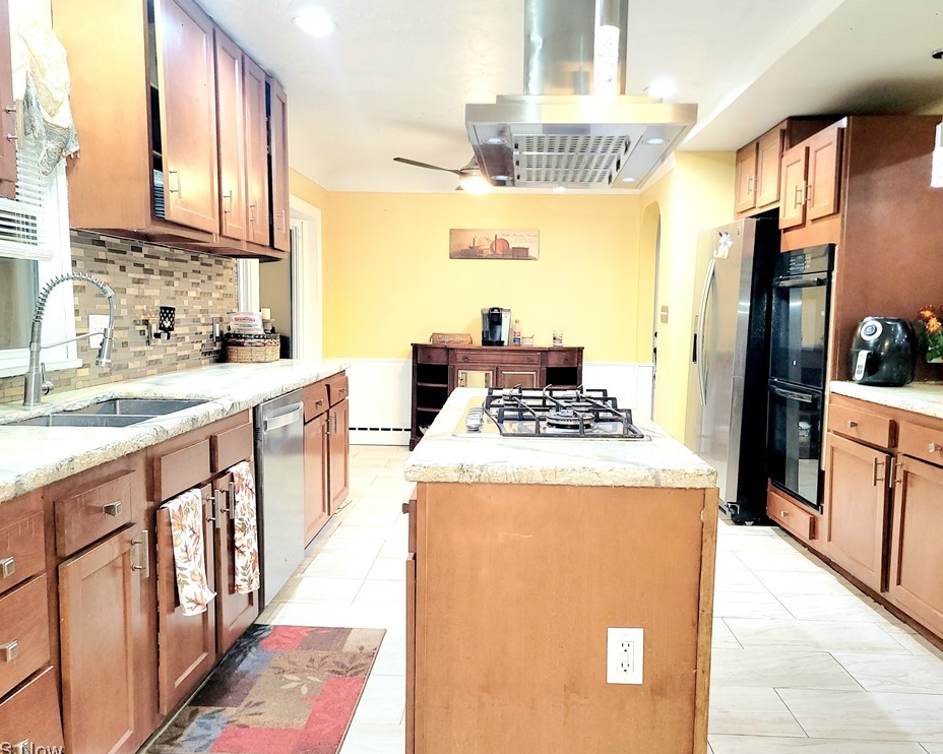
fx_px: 781
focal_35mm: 28
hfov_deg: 62.2
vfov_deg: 51.5
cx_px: 483
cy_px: 383
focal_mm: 5.4
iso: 100
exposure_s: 1/24
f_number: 1.8
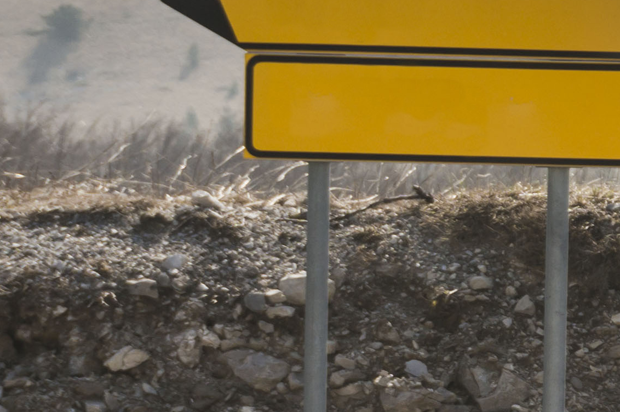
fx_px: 4782
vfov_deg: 4.9
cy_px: 396
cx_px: 1134
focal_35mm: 278
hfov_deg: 7.2
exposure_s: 1/160
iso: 100
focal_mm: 44
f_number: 5.6
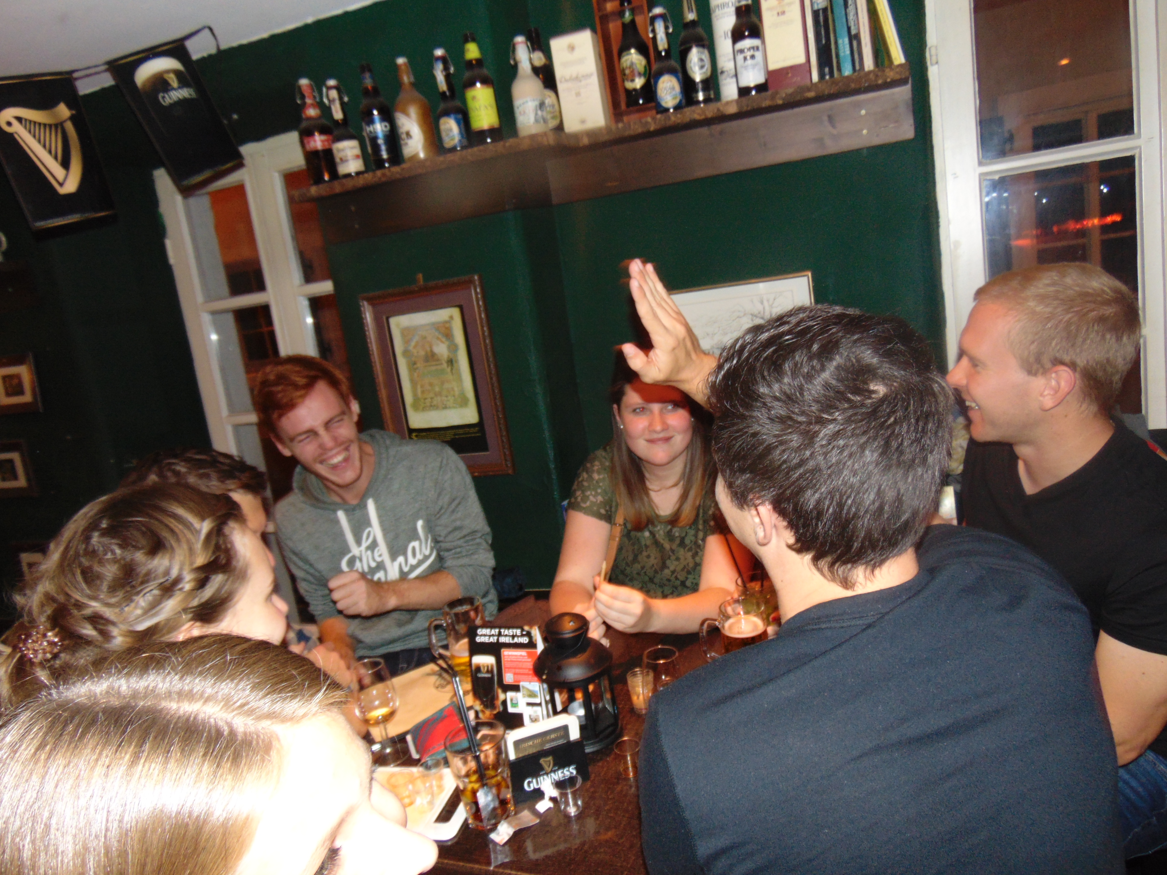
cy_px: 438
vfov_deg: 54.9
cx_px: 584
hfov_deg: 69.4
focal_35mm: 25
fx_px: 843
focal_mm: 4.5
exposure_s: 1/8
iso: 200
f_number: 3
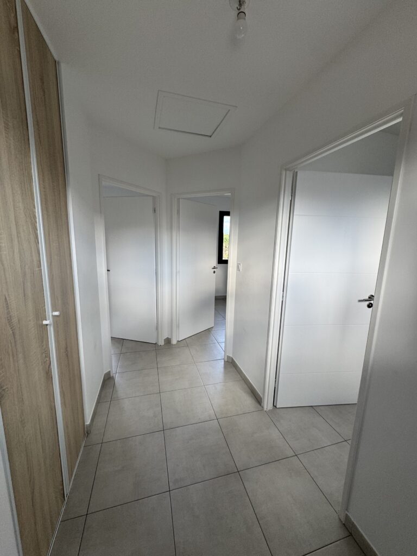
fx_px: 225
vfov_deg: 102.1
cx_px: 208
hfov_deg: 85.7
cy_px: 278
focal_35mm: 14
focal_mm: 2.22
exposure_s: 1/99
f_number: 2.2
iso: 80
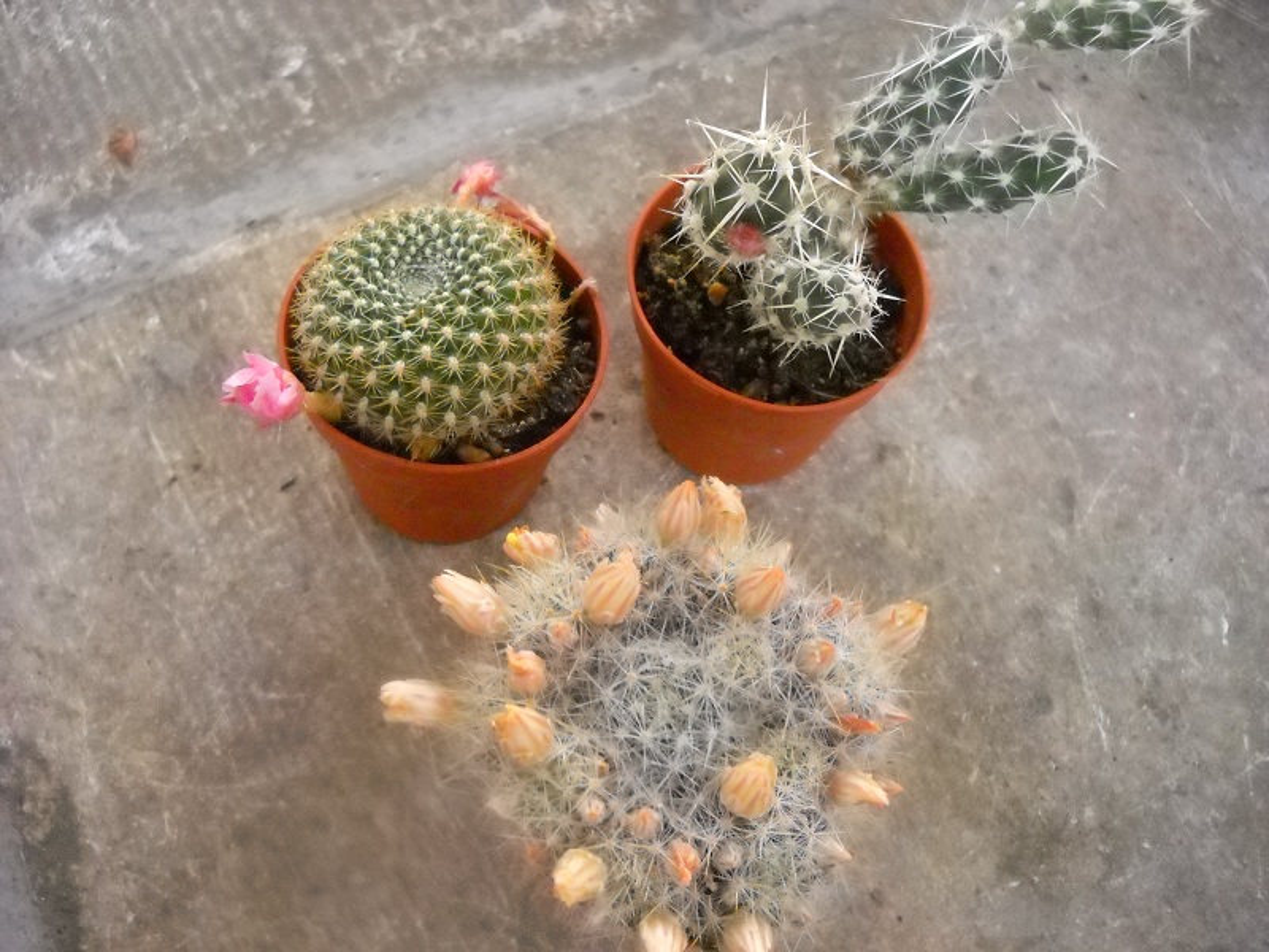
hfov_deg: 45.8
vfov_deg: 35.1
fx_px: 1503
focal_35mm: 41
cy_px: 476
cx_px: 634
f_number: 3.1
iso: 766
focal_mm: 6.72
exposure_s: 1/125
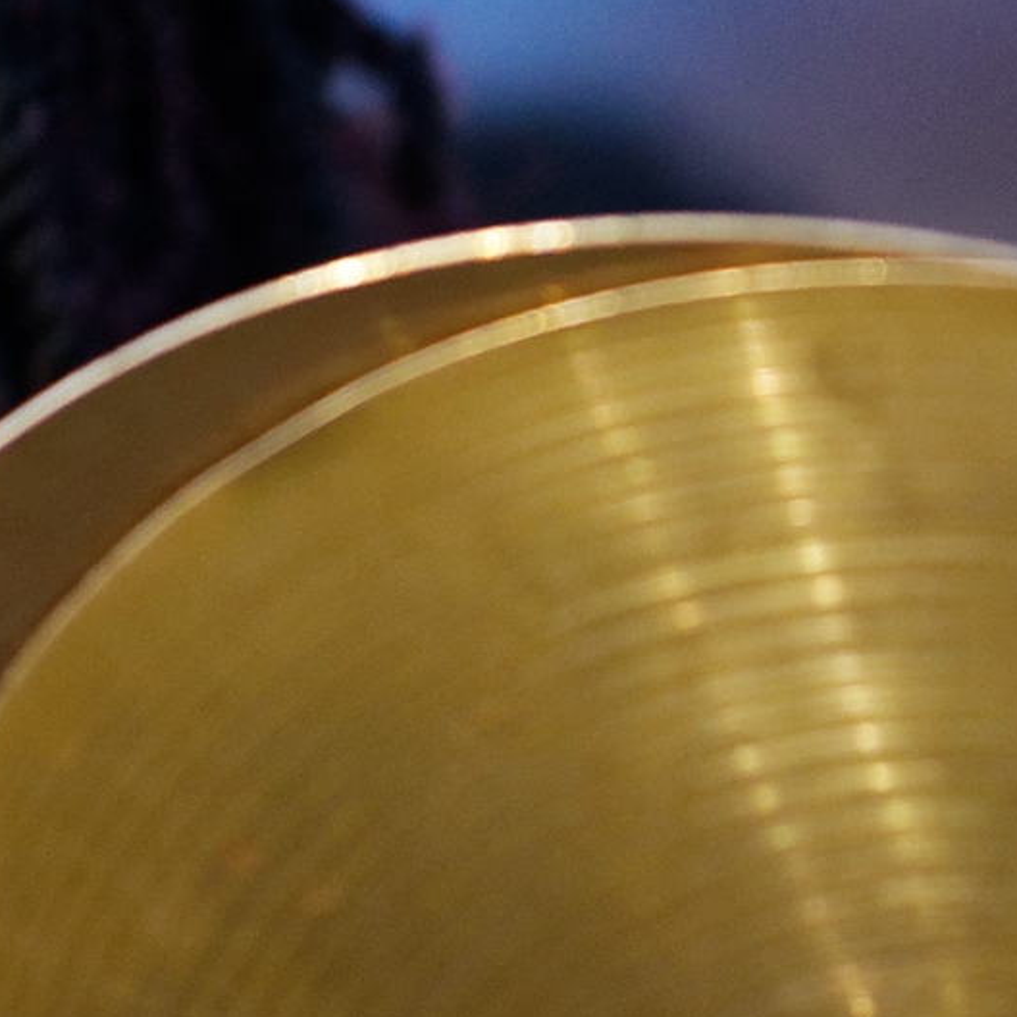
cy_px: 626
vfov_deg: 1.3
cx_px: 1674
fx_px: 44707
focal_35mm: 1345
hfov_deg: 1.3
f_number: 2.8
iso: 1000
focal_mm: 200
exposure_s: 1/250
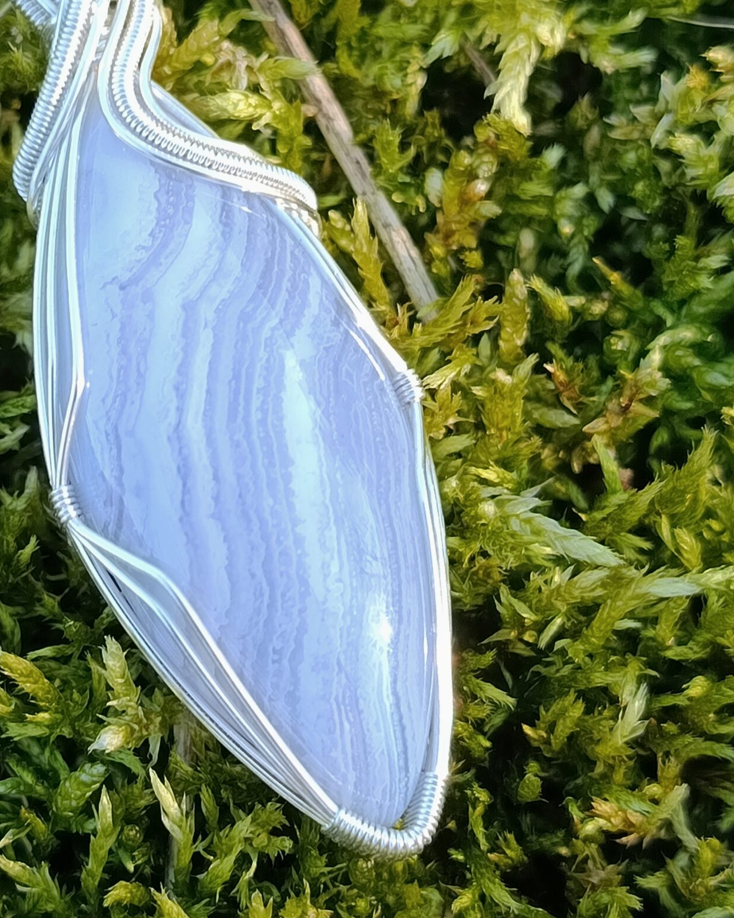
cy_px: 426
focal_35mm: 77
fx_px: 2091
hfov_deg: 19.8
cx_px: 210
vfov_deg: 24.7
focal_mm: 5.24
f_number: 1.7
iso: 95
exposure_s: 1/100
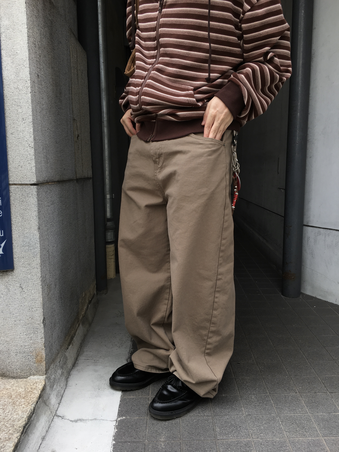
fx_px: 379
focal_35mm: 29
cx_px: 170
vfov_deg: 61.7
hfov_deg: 48.2
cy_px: 226
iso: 25
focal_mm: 4.15
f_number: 2.2
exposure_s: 1/120
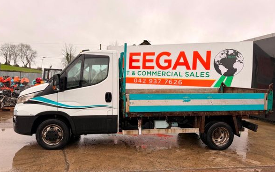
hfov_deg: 70.4
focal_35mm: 26
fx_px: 195
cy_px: 90
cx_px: 136
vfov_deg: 47.6
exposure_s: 1/187
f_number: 1.78
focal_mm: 6.76
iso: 80
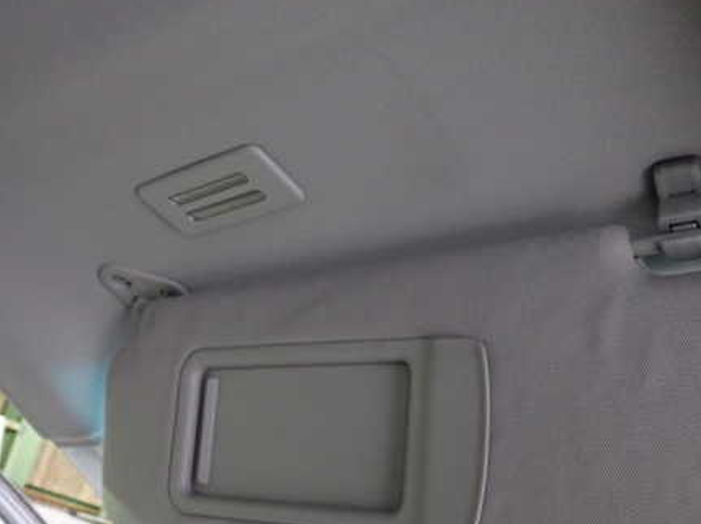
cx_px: 436
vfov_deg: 34.1
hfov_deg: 44.5
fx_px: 850
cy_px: 323
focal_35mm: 42
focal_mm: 5.4
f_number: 2.3
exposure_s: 1/25
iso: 800
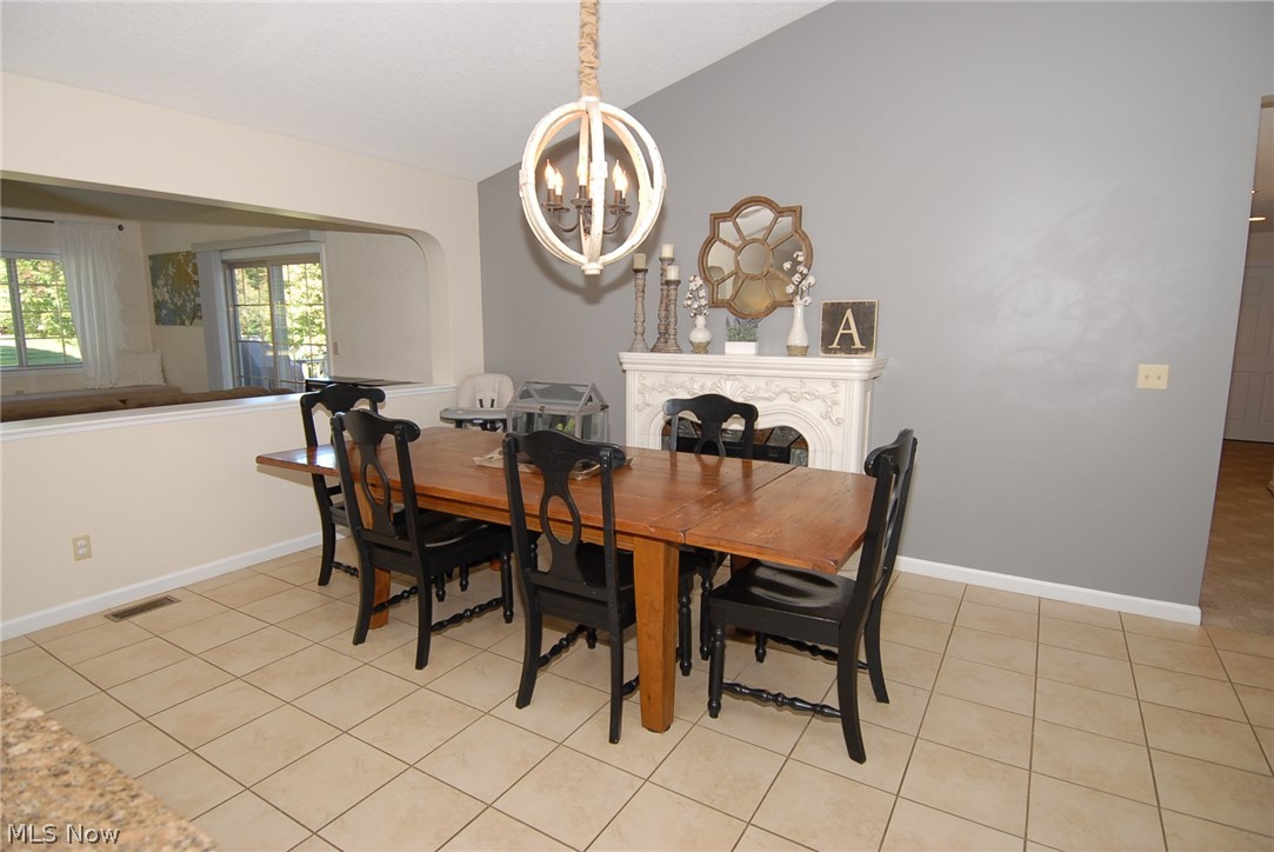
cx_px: 637
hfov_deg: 90.0
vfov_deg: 67.5
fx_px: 637
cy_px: 426
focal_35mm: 18
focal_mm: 12
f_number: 5
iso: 200
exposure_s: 1/60
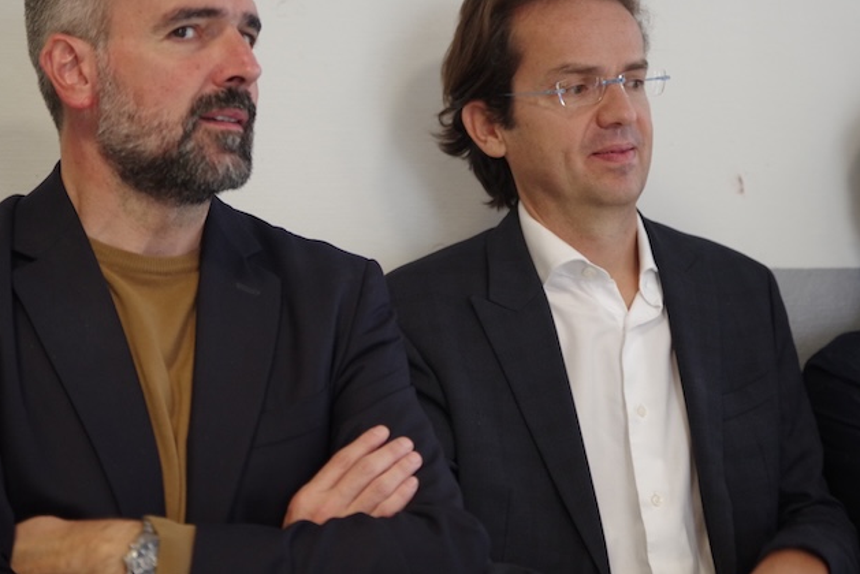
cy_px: 210
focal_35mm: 89
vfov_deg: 15.4
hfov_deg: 22.8
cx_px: 472
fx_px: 2127
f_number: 2.8
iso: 3200
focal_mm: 70
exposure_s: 1/160
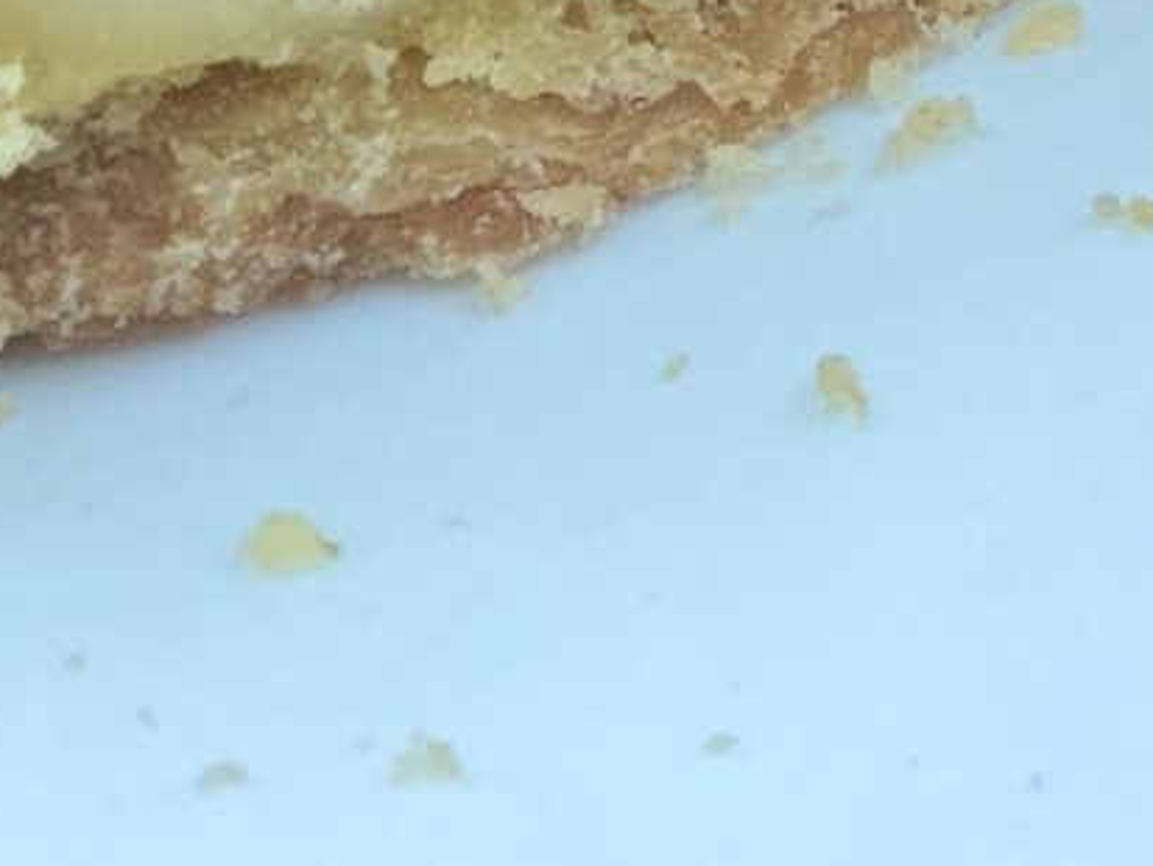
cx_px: 2169
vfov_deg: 3.9
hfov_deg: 5.2
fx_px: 12394
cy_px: -1531
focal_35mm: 372
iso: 100
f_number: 2
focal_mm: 9
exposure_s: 1/100
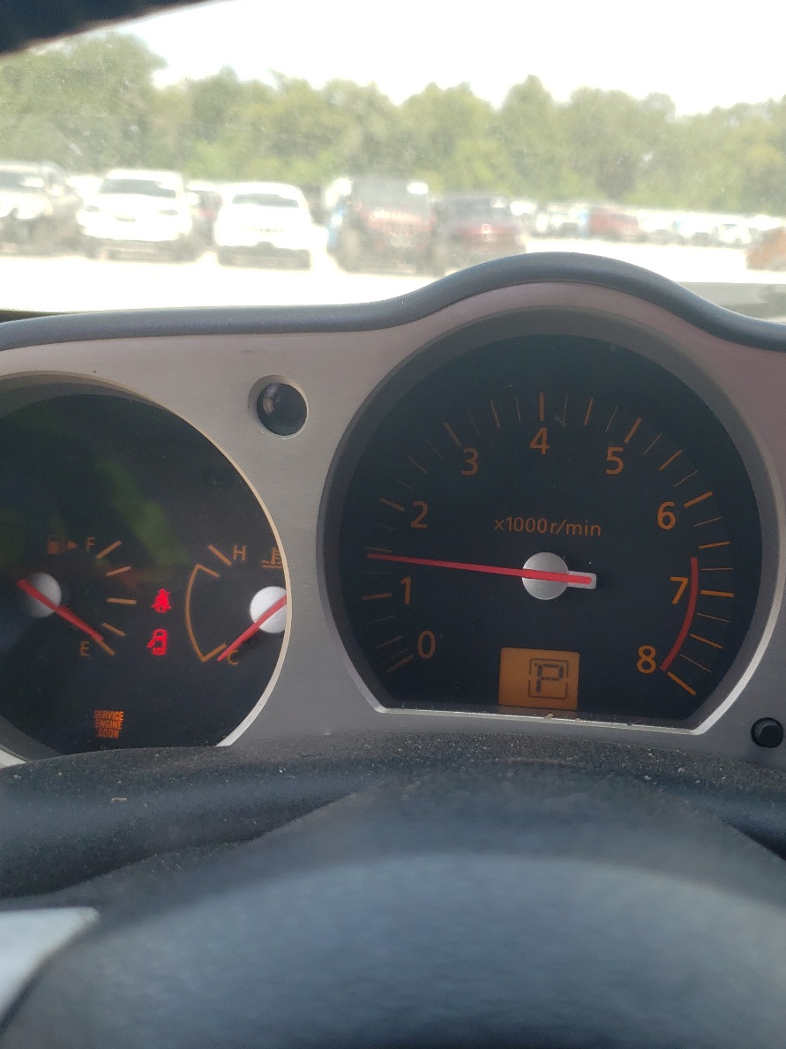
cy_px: 523
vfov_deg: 52.6
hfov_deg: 40.4
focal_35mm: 35
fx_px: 1060
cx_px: 494
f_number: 1.5
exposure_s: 1/625
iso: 50
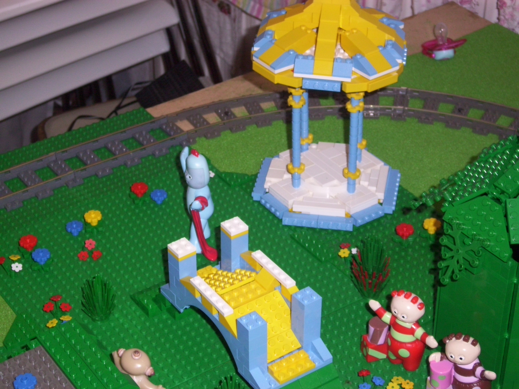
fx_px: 1154
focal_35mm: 77
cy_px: 194
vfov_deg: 19.1
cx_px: 260
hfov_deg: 25.3
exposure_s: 1/50
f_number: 4.8
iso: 160
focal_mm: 13.7
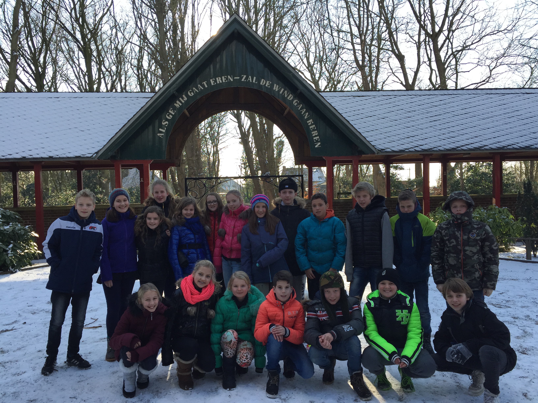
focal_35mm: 29
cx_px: 269
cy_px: 202
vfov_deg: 48.2
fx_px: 451
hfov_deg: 61.7
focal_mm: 4.15
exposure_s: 1/476
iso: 32
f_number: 2.2
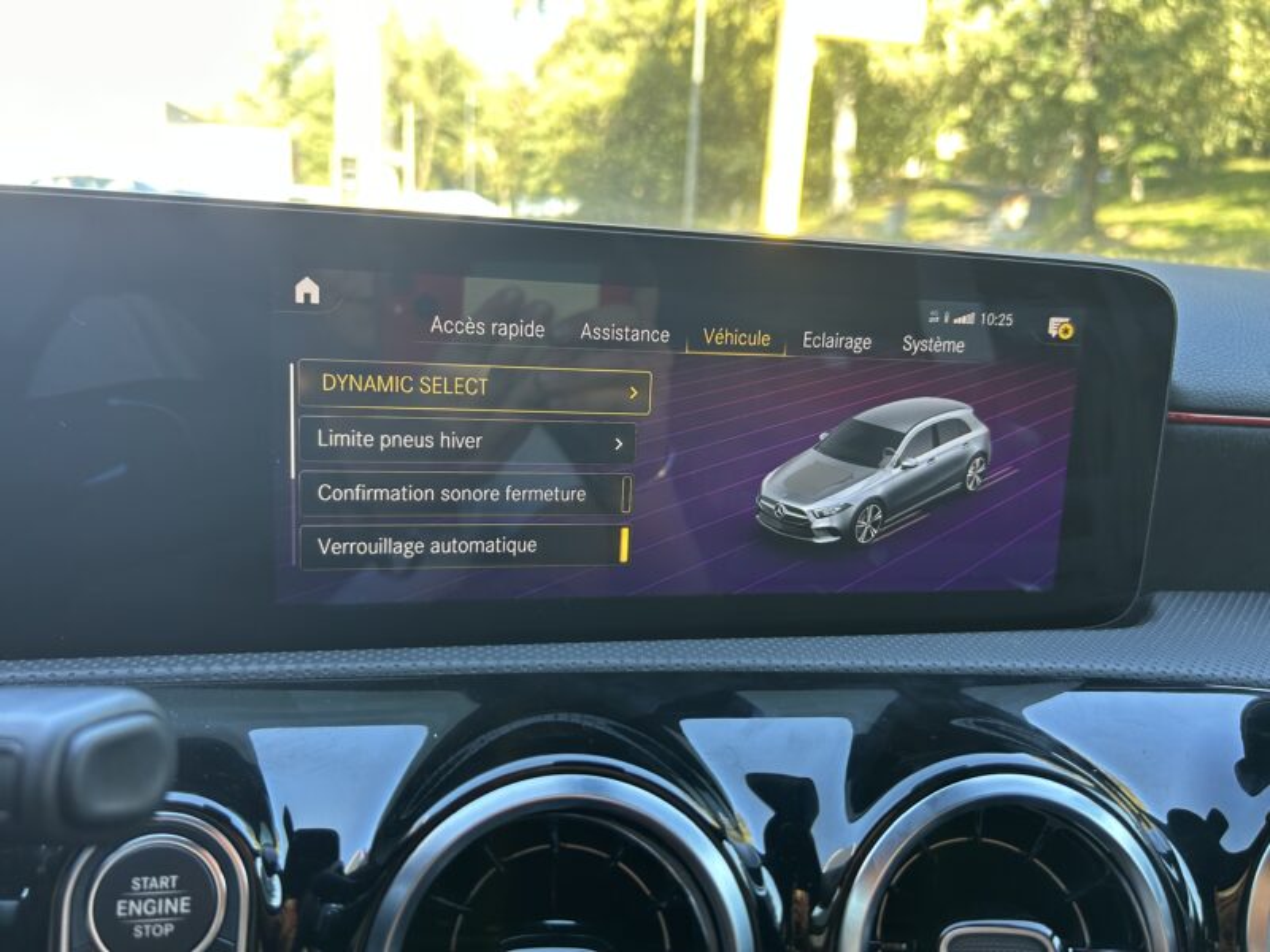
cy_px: 476
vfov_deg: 53.1
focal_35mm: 26
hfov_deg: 67.3
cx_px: 635
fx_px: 954
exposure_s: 1/114
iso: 80
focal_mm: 5.7
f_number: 1.5
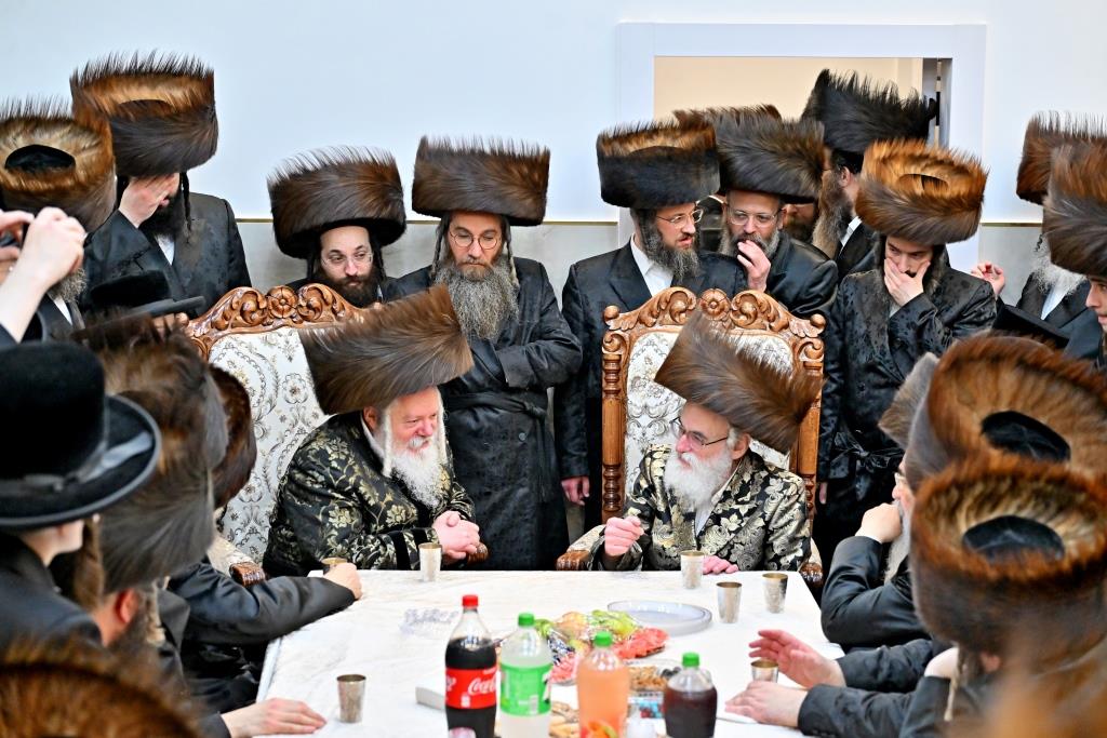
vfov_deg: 20.9
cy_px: 369
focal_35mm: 65
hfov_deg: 31.0
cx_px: 554
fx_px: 1999
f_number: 4
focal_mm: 65
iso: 2000
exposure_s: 1/500
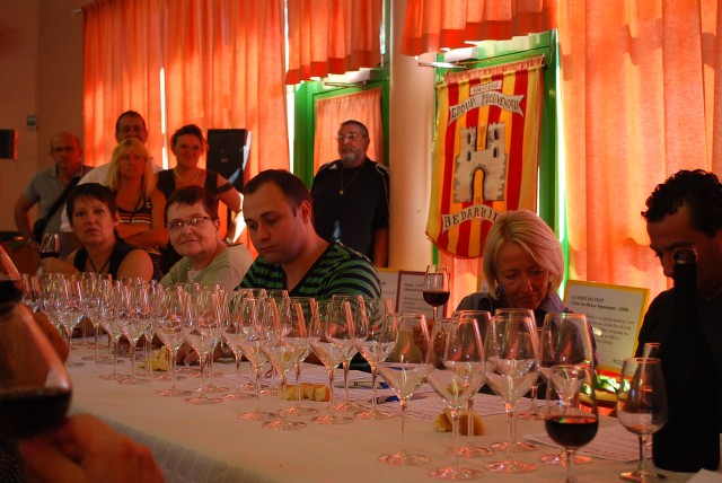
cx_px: 361
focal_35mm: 52
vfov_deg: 25.8
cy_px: 242
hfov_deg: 37.8
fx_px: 1054
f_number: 5.3
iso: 200
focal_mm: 35
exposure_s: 1/40
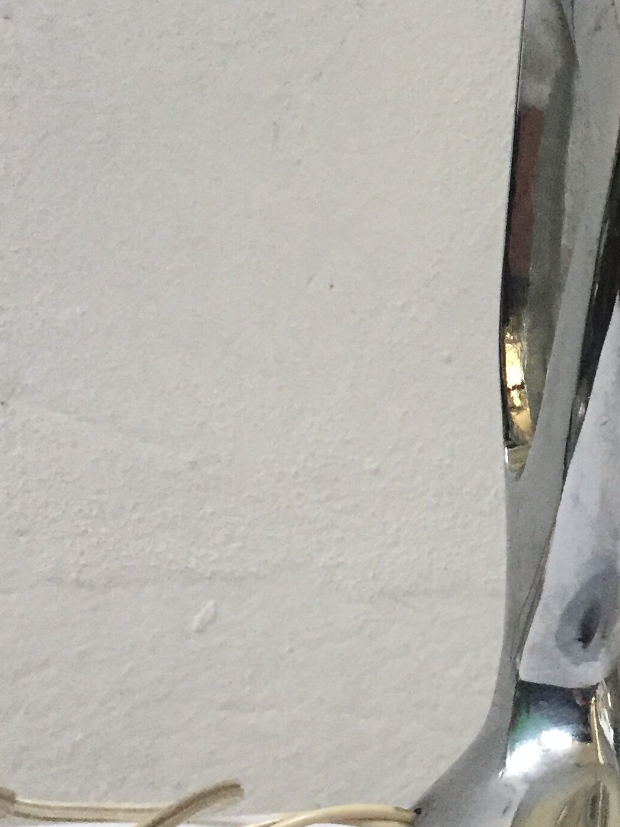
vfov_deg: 28.1
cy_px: 319
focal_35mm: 69
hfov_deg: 20.3
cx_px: 697
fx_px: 1648
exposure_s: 1/30
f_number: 2.2
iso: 250
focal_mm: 4.15
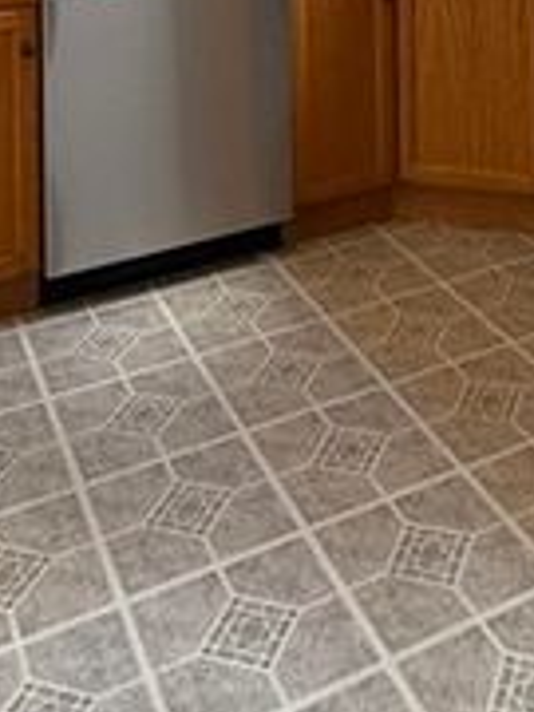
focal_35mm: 52
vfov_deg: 30.2
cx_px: 431
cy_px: -184
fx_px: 1070
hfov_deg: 27.4
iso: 500
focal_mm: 2.22
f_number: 2.2
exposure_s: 1/60
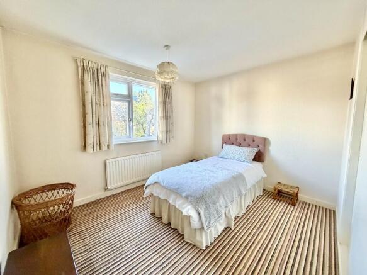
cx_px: 184
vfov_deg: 85.7
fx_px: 148
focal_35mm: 14
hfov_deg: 102.1
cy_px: 138
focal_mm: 2.22
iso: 320
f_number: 2.2
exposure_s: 1/108
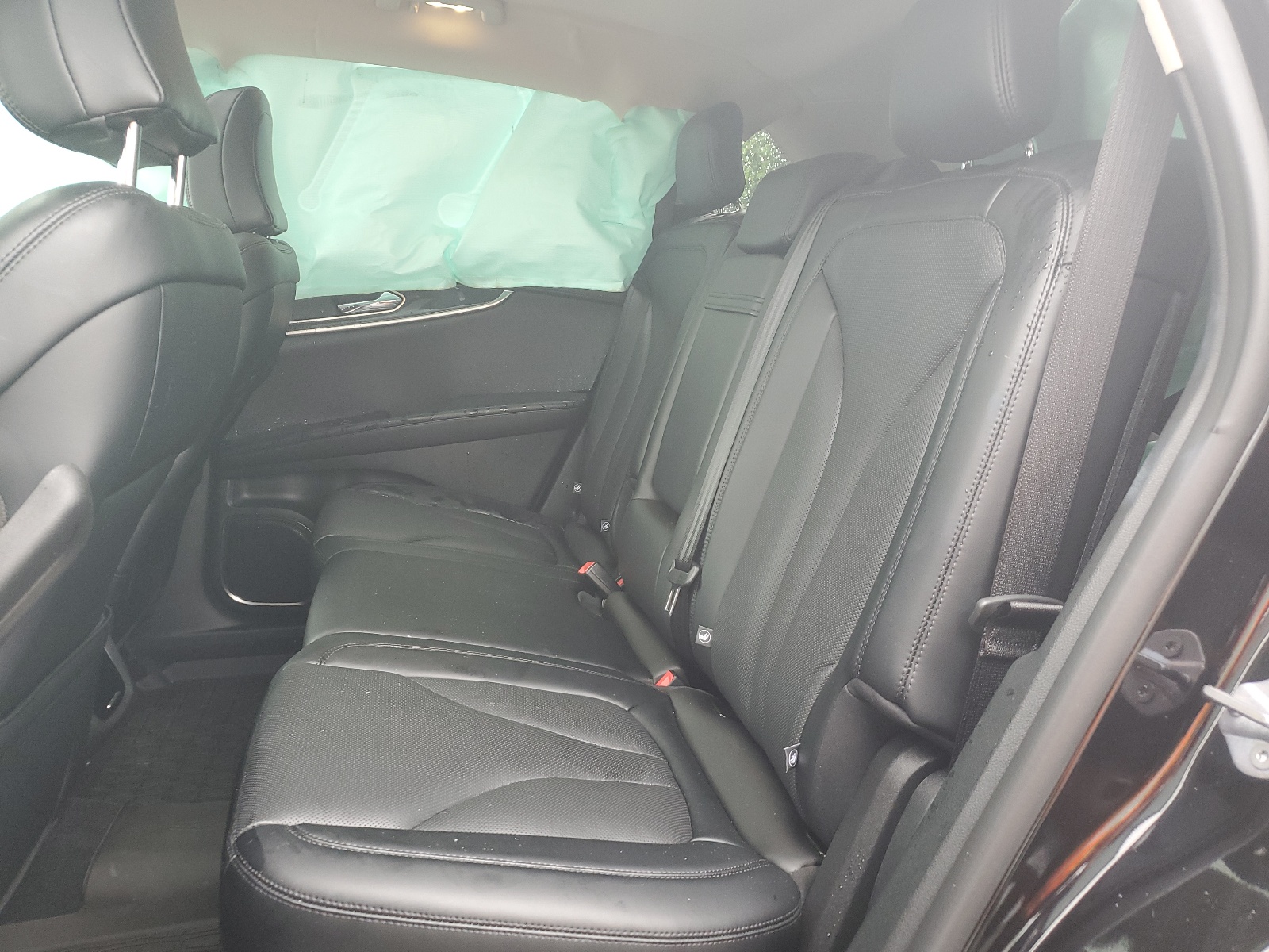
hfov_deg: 67.3
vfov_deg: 53.1
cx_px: 634
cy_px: 476
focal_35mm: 26
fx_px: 953
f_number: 1.5
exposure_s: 1/60.2
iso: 93
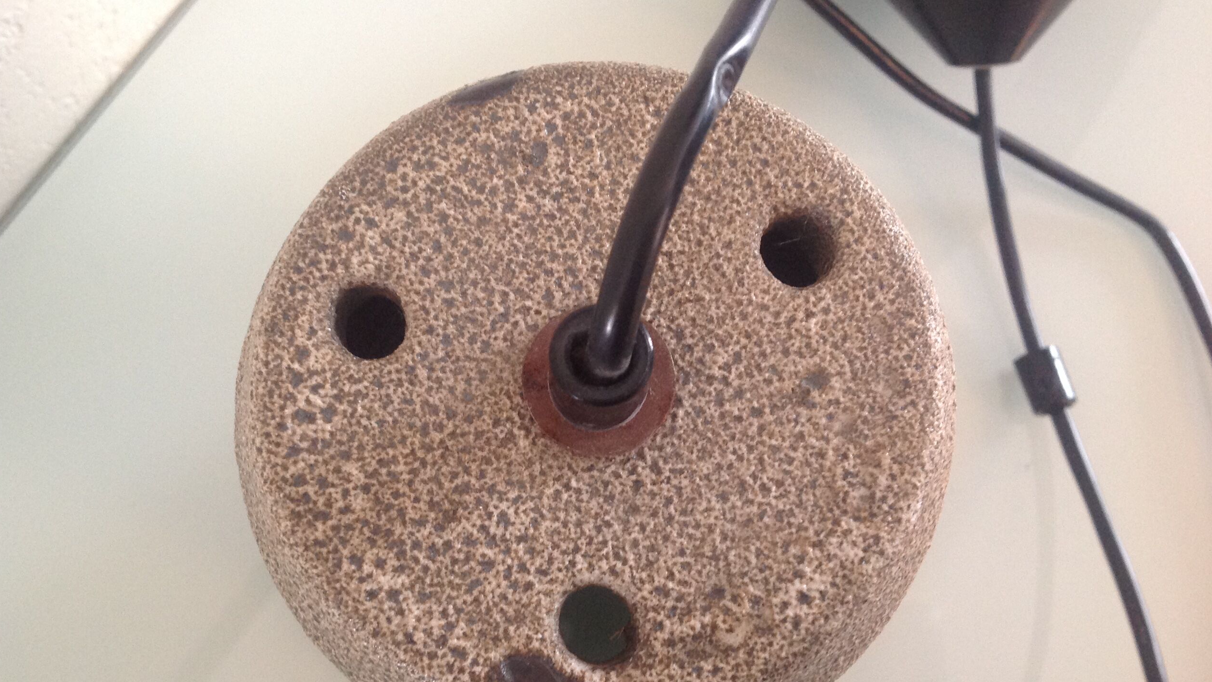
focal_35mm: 39
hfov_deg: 51.6
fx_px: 1253
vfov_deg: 30.4
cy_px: 387
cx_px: 592
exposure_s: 1/15
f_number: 2.4
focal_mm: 4.28
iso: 160
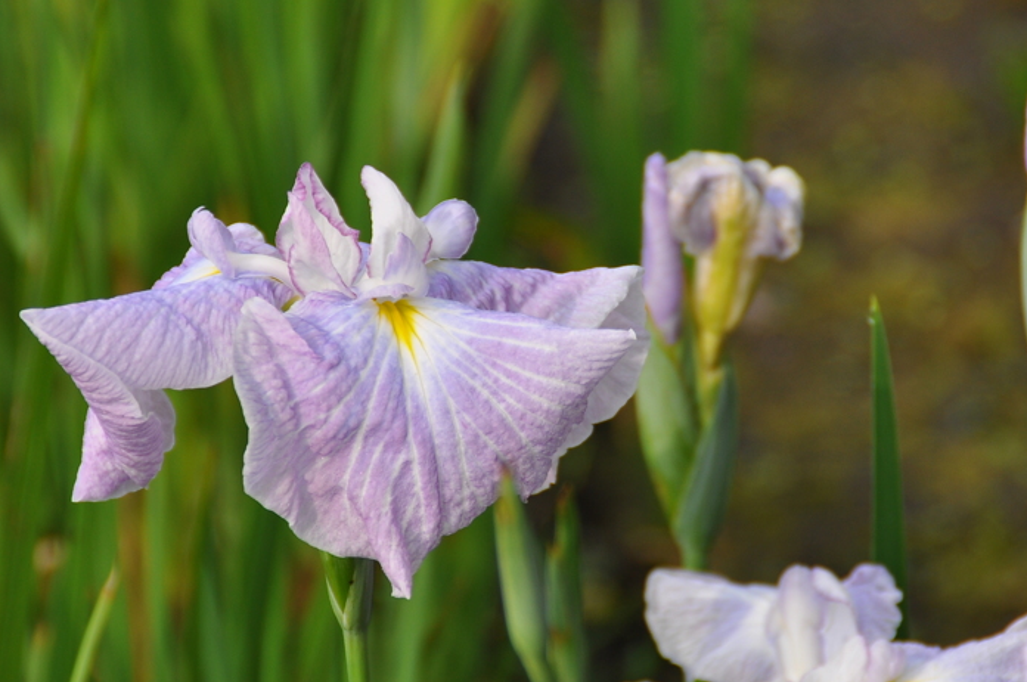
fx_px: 5975
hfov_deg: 9.8
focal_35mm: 210
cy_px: 359
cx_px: 562
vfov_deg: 6.5
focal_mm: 95
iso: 200
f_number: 5.6
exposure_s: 1/500
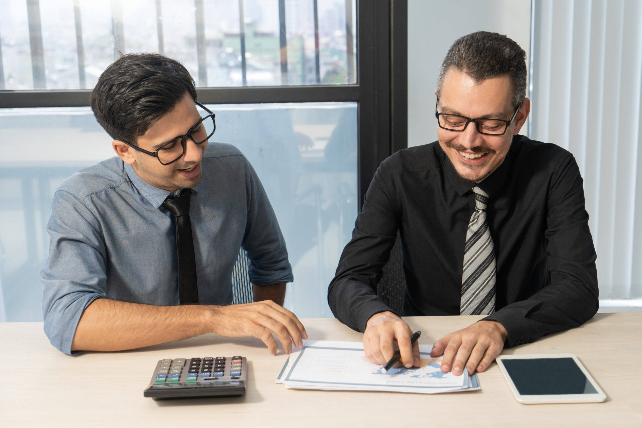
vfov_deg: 25.5
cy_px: 214
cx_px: 321
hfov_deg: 37.5
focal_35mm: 53
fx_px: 945
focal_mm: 53
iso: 250
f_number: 5
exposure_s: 1/200
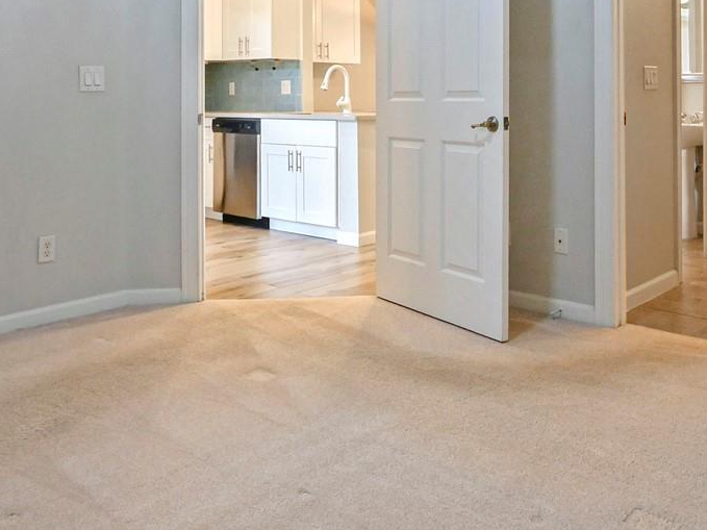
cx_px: 436
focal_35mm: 33
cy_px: 81
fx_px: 674
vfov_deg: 40.5
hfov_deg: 54.8
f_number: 4
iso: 2000
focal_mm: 7
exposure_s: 1/60
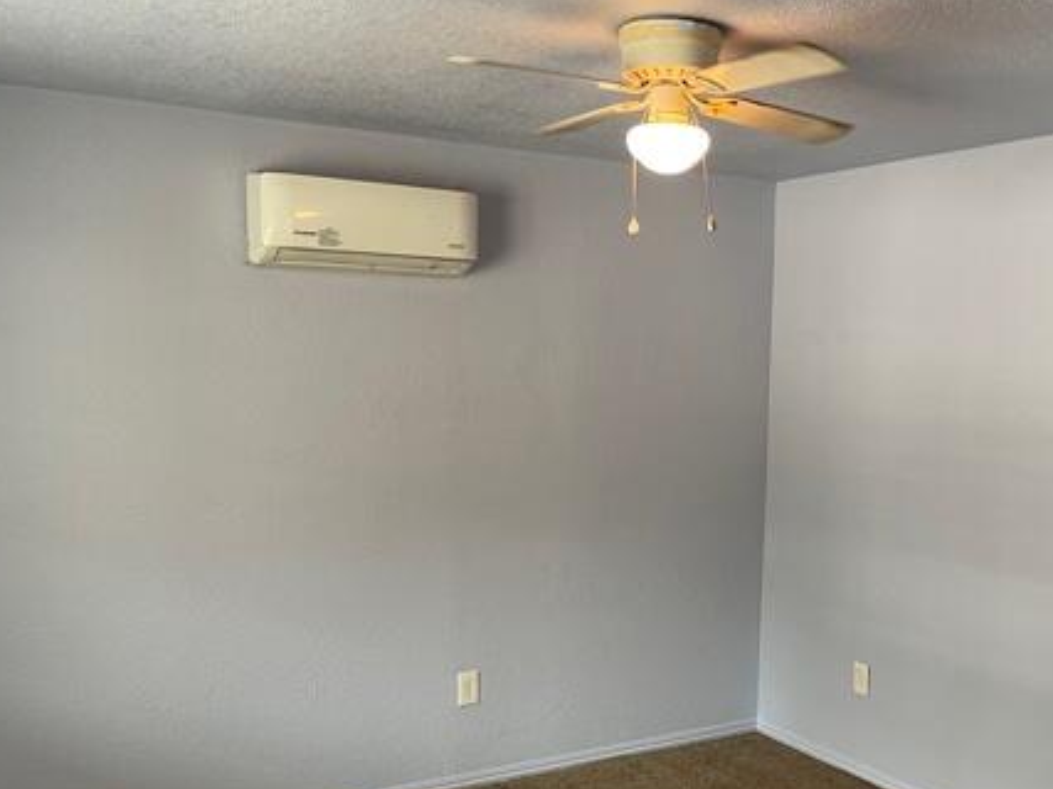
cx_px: 639
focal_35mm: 39
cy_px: 542
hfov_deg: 47.6
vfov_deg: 36.3
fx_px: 1186
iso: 125
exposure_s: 1/94
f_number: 1.6
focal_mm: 5.1
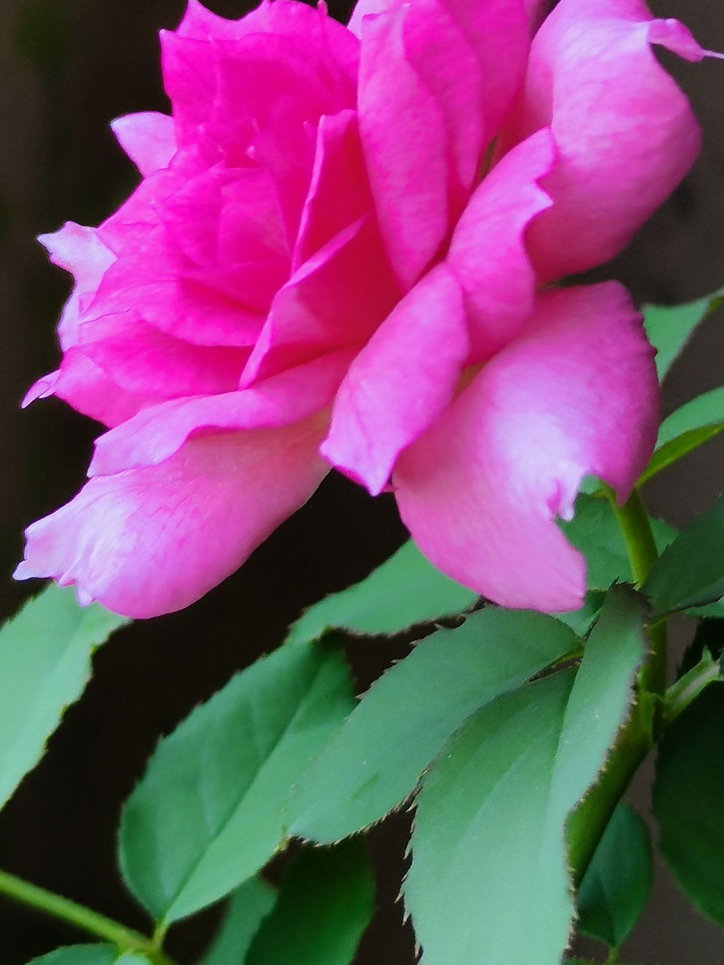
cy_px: 331
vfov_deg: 17.7
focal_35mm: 111
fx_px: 3095
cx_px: 482
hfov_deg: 13.3
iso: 50
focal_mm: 5.58
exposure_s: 1/169
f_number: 1.8
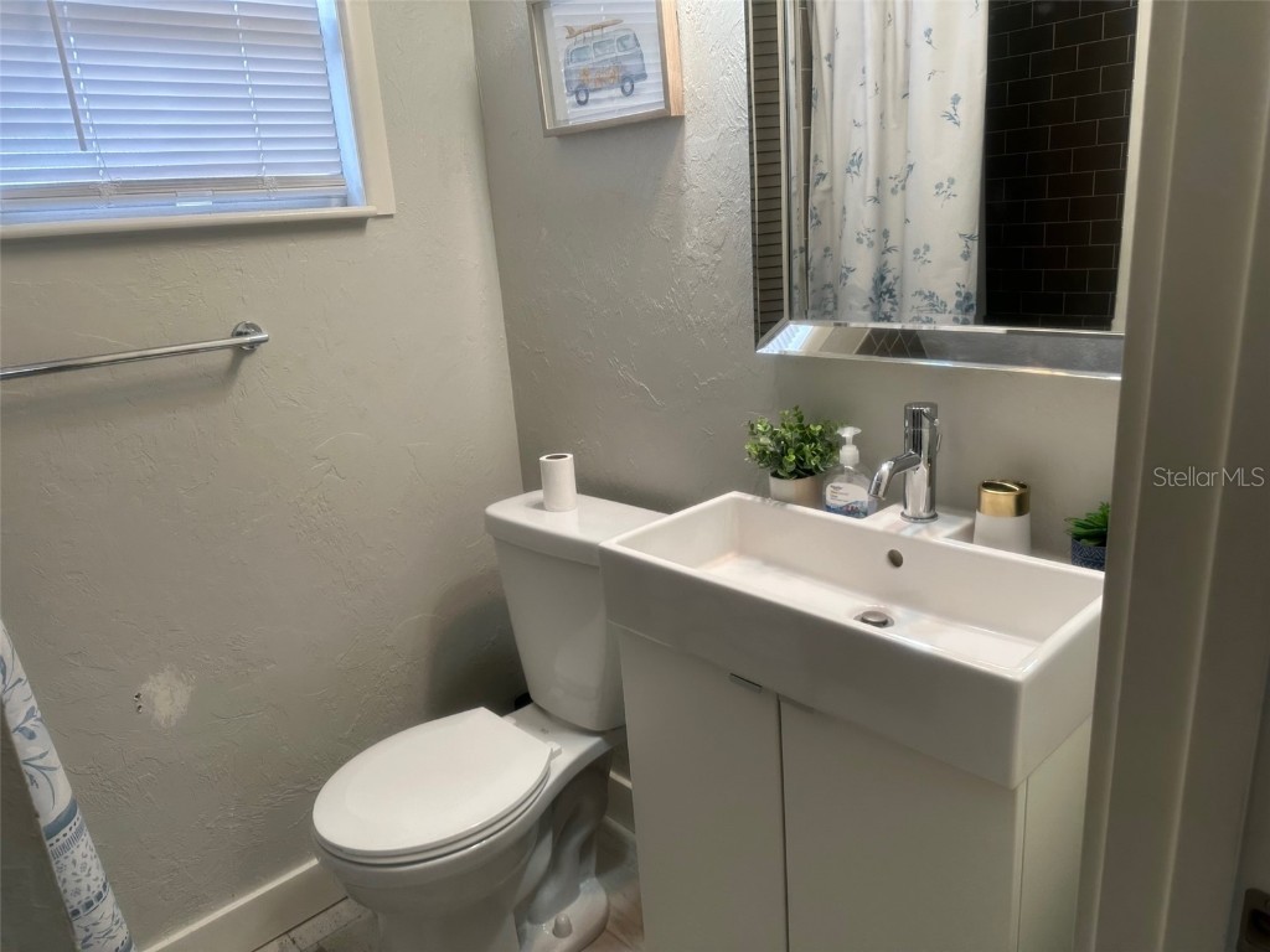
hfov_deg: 71.6
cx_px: 635
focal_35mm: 24
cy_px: 476
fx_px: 881
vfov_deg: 56.8
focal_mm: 6.86
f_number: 1.78
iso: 100
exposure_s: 1/120
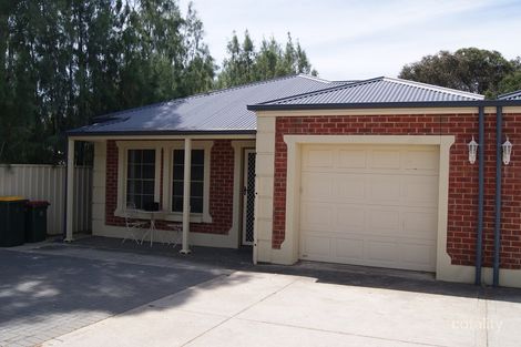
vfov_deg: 39.9
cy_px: 174
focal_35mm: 33
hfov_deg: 57.2
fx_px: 477
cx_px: 260
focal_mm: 22
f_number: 10
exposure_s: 1/125
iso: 100
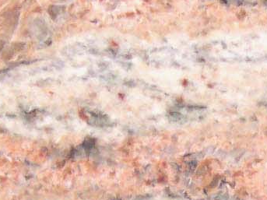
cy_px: 306
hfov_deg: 8.9
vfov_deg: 6.7
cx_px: 332
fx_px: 1689
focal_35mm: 219
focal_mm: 5.6
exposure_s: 1/15
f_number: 2.8
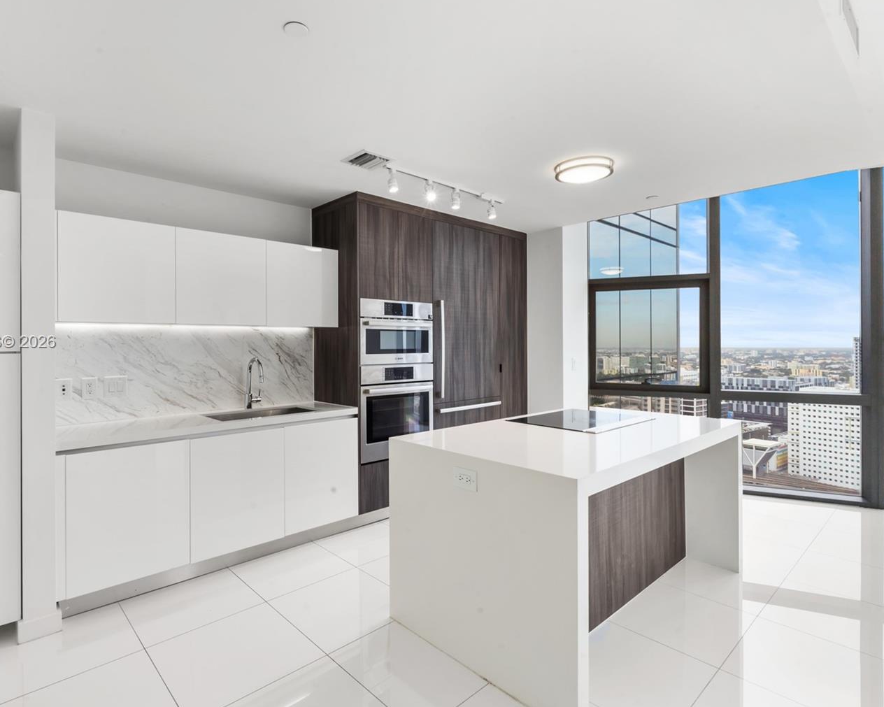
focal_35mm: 19
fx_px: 497
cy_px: 343
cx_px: 397
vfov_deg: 70.8
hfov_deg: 83.0
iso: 250
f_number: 16
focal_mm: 16
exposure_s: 1/3
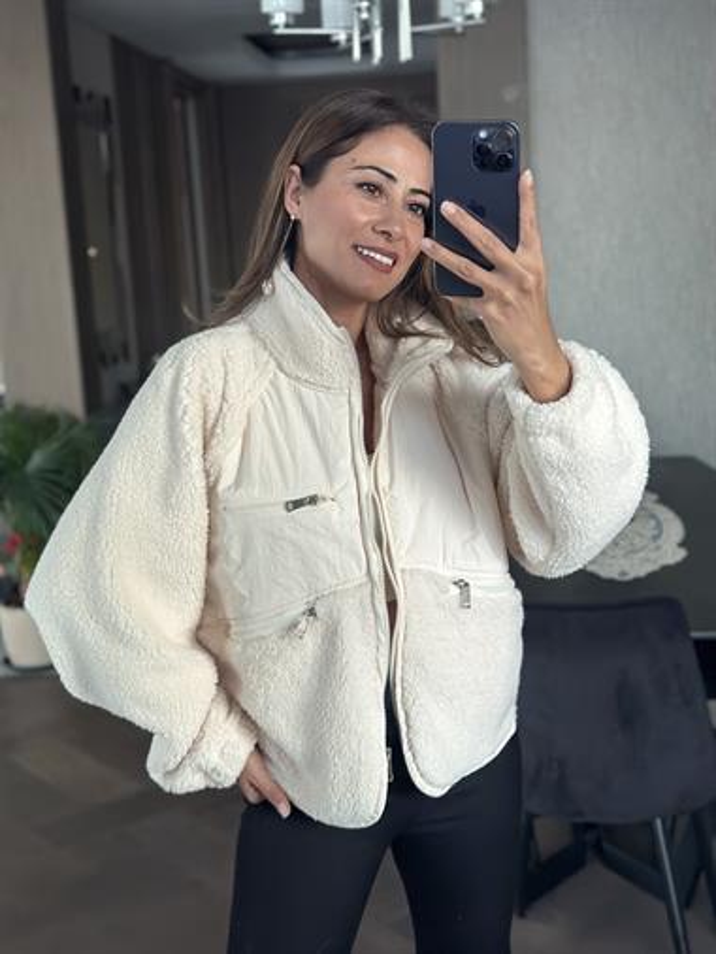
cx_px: 358
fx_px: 1323
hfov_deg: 30.3
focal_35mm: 48
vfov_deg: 39.6
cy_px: 477
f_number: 1.78
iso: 320
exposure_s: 1/46
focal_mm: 6.86
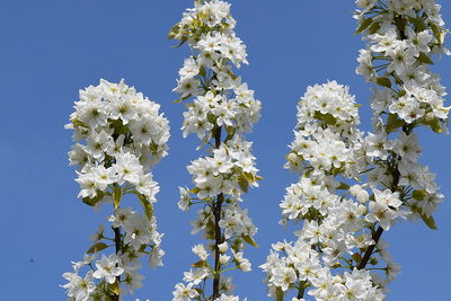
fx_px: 1128
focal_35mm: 90
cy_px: 160
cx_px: 256
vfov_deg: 15.2
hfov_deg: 22.6
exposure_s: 1/500
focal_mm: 40
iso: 200
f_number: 11
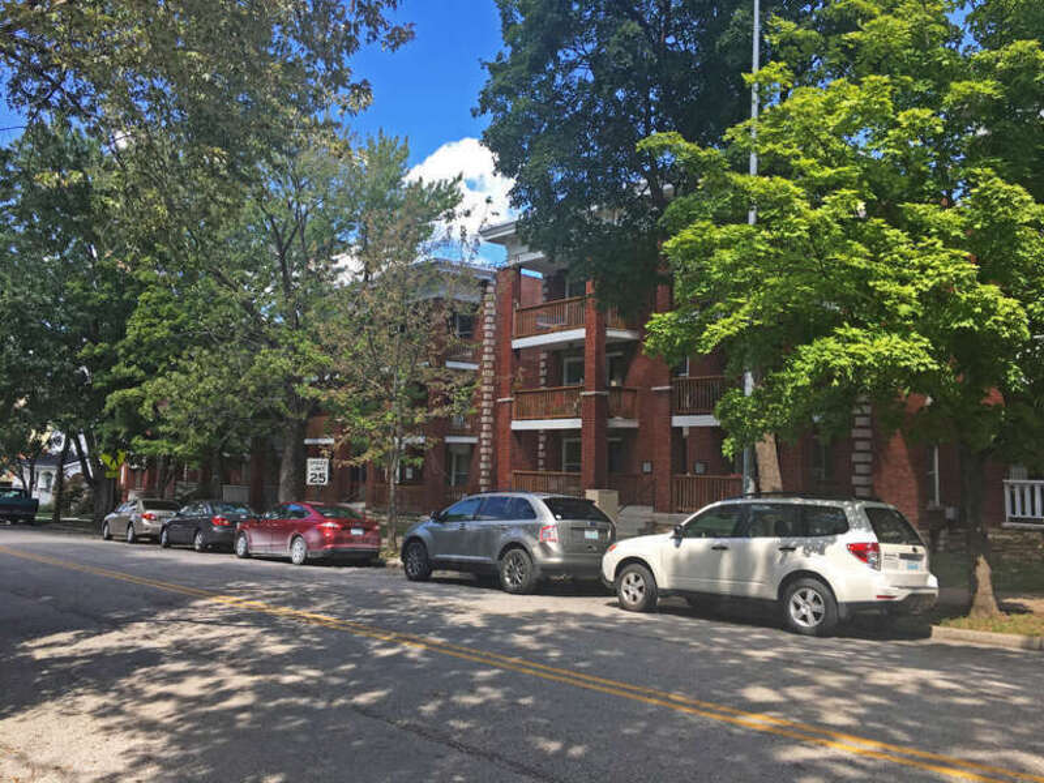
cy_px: 392
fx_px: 875
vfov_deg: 48.2
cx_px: 522
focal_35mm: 29
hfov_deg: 61.7
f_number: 2.2
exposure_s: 1/478
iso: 25
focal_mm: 4.15
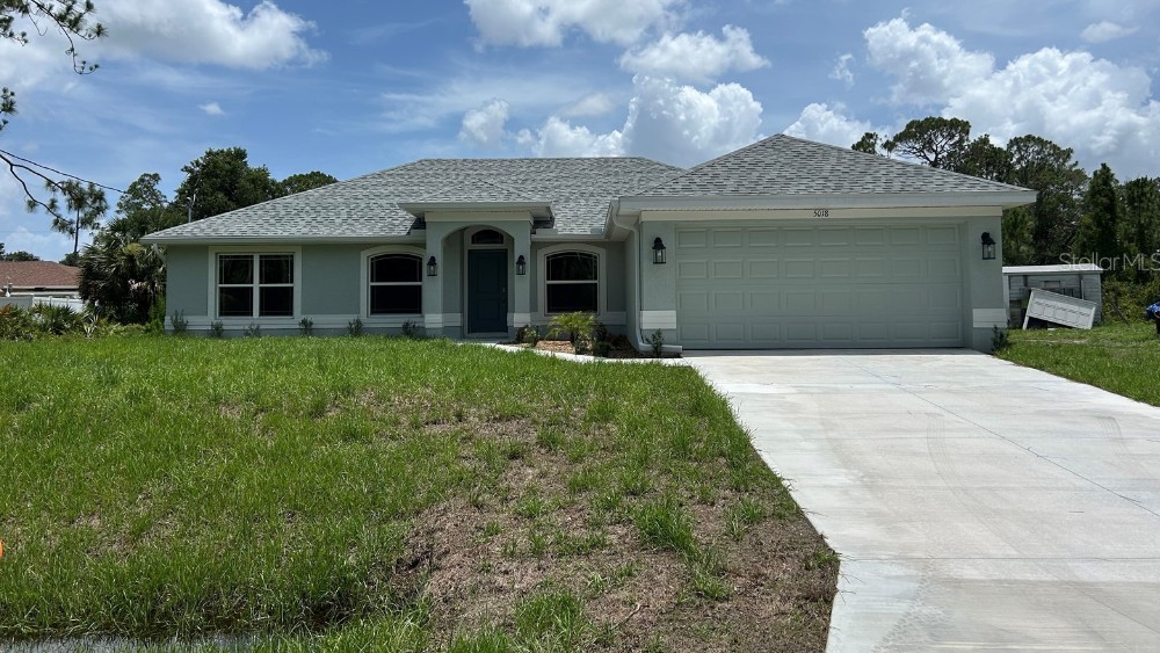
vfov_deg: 40.0
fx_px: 892
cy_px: 261
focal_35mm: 29
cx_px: 574
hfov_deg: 66.1
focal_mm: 5.7
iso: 50
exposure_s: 1/8000
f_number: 1.5
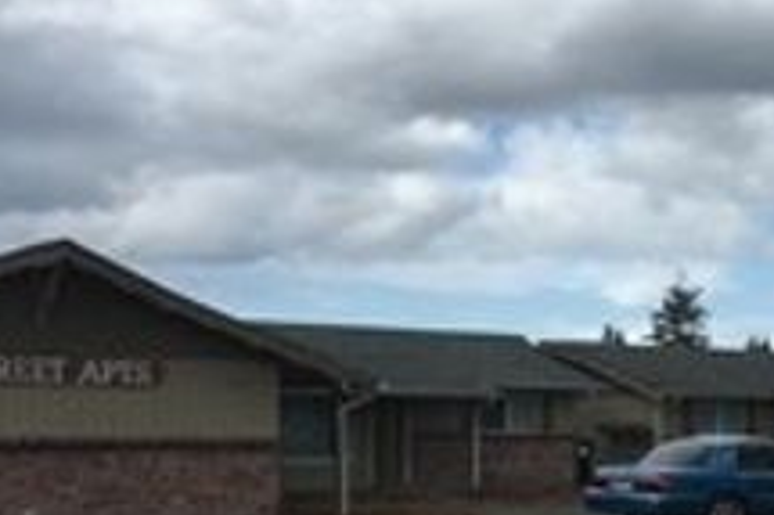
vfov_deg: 19.1
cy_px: 457
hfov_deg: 28.7
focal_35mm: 70
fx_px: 1504
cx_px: 522
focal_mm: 4.15
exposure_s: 1/1570
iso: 25
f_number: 2.2
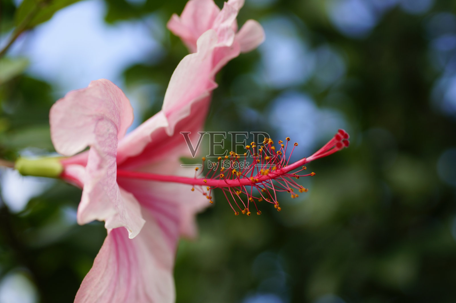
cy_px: 152
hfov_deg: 27.0
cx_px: 228
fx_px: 949
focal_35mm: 75
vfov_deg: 18.1
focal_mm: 50
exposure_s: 1/200
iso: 100
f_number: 3.5
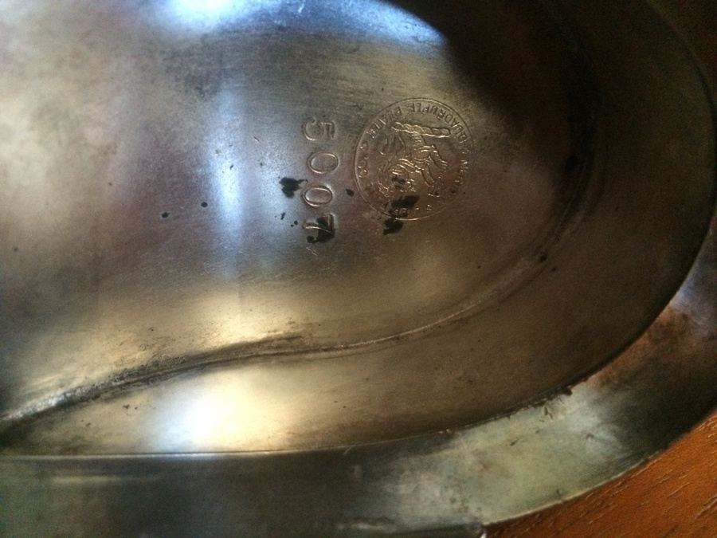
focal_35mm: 30
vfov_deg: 46.8
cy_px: 269
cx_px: 358
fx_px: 621
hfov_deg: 60.0
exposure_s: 1/15
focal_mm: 4.12
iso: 400
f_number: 2.2
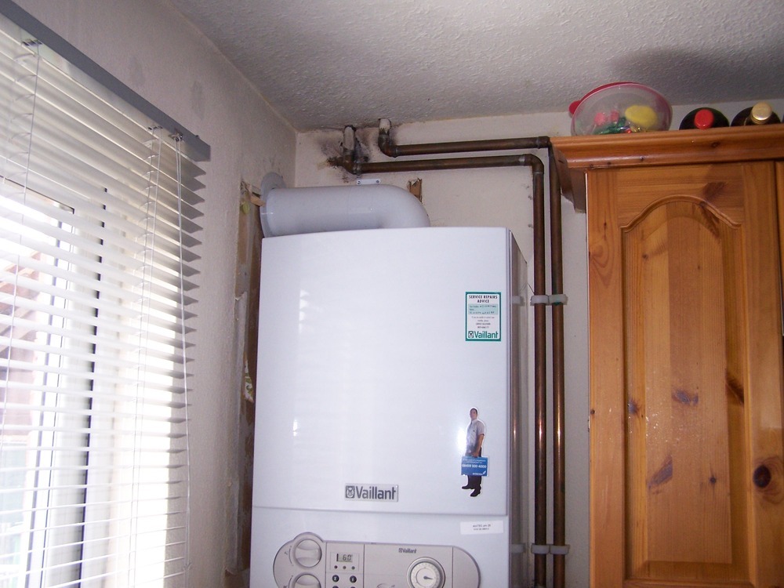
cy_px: 294
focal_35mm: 38
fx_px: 861
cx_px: 392
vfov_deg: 37.7
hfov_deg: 49.0
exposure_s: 1/125
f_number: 2.8
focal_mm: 6.3
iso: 140
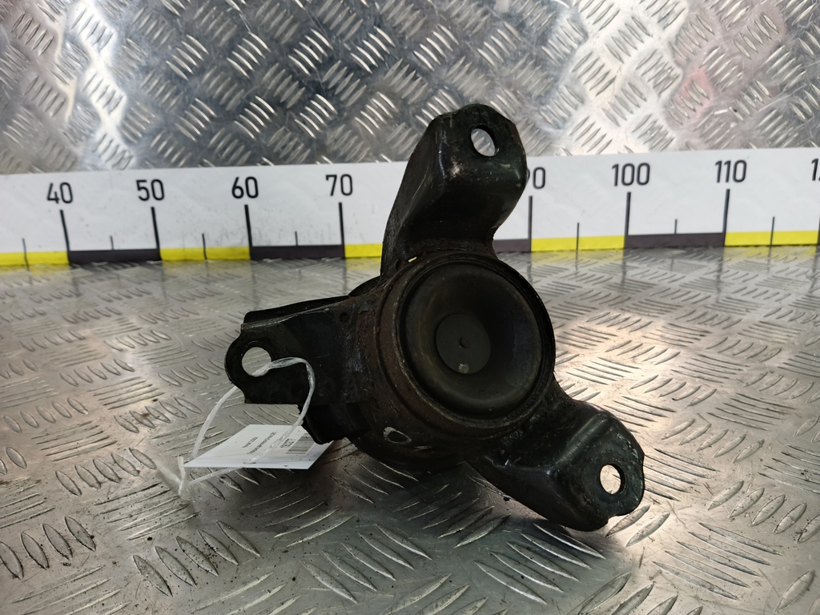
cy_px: 308
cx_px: 410
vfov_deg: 58.9
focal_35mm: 23
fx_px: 545
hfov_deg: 73.9
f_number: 1.6
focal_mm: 4.11
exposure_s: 1/50
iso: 135
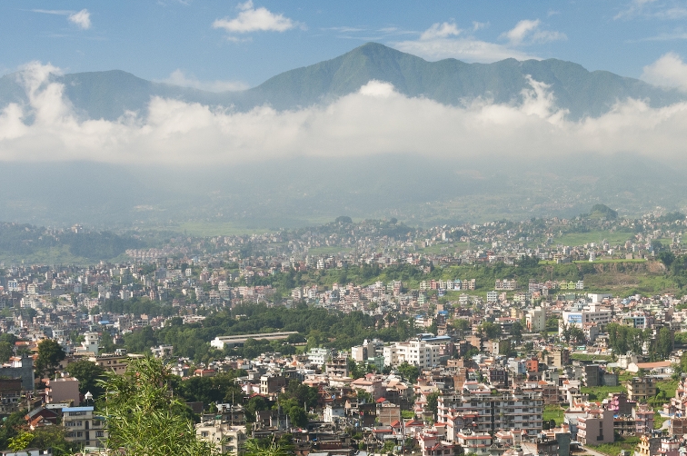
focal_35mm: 74
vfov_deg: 18.3
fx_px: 1406
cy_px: 321
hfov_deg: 27.1
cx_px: 511
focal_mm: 31
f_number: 8
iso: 200
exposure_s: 1/160
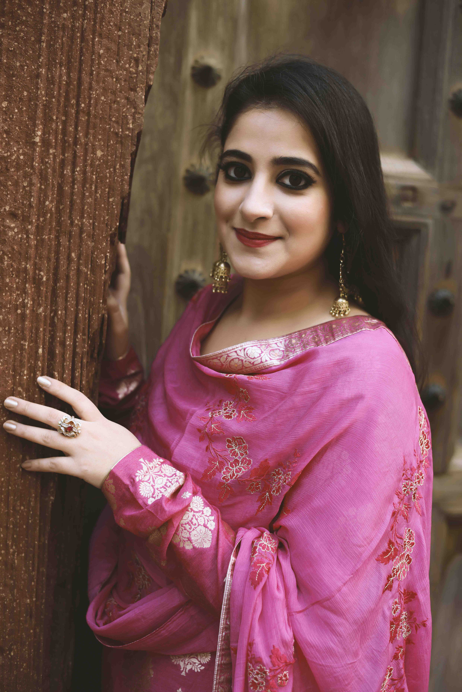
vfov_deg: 39.6
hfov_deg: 27.0
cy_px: 346
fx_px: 962
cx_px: 231
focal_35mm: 50
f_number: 2.8
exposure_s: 1/250
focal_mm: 50
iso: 250
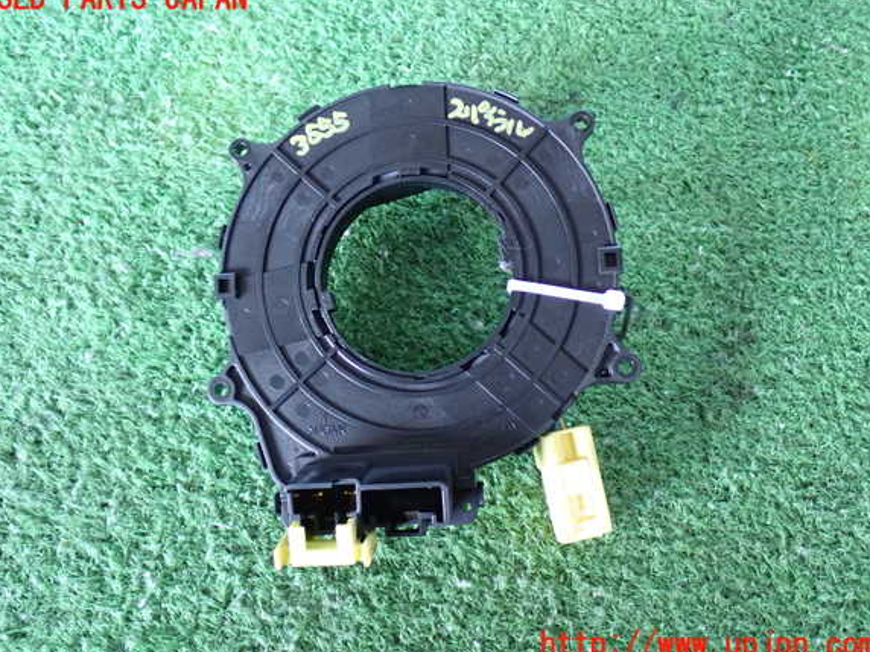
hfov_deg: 43.8
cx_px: 427
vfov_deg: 33.6
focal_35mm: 43
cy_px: 322
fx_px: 1081
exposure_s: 1/25
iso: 800
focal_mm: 7.31
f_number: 2.8
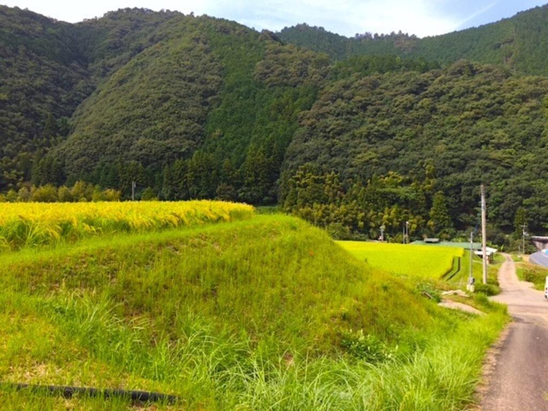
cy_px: 206
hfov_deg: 61.7
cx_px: 274
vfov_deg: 48.2
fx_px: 459
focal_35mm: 29
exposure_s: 1/608
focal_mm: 4.2
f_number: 2.2
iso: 32
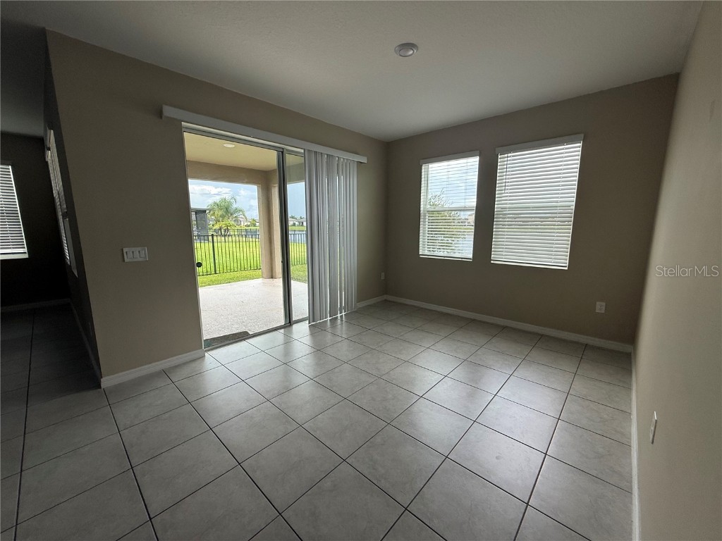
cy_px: 270
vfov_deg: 85.7
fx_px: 292
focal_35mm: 14
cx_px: 361
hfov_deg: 102.1
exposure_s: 1/266
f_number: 2.2
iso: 64
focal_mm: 2.22
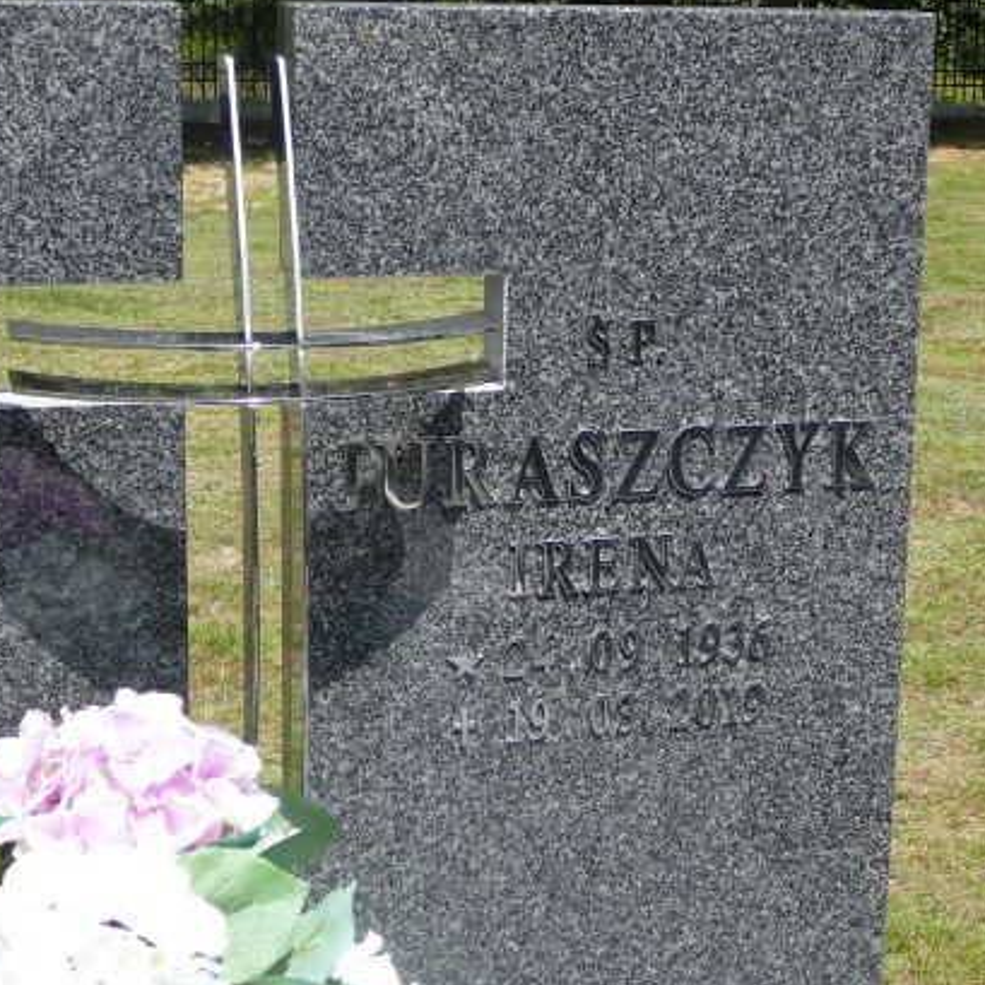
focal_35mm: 72
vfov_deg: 24.0
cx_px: 580
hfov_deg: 24.0
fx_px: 2318
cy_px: 508
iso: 80
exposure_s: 1/640
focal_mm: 7.8
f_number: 3.4
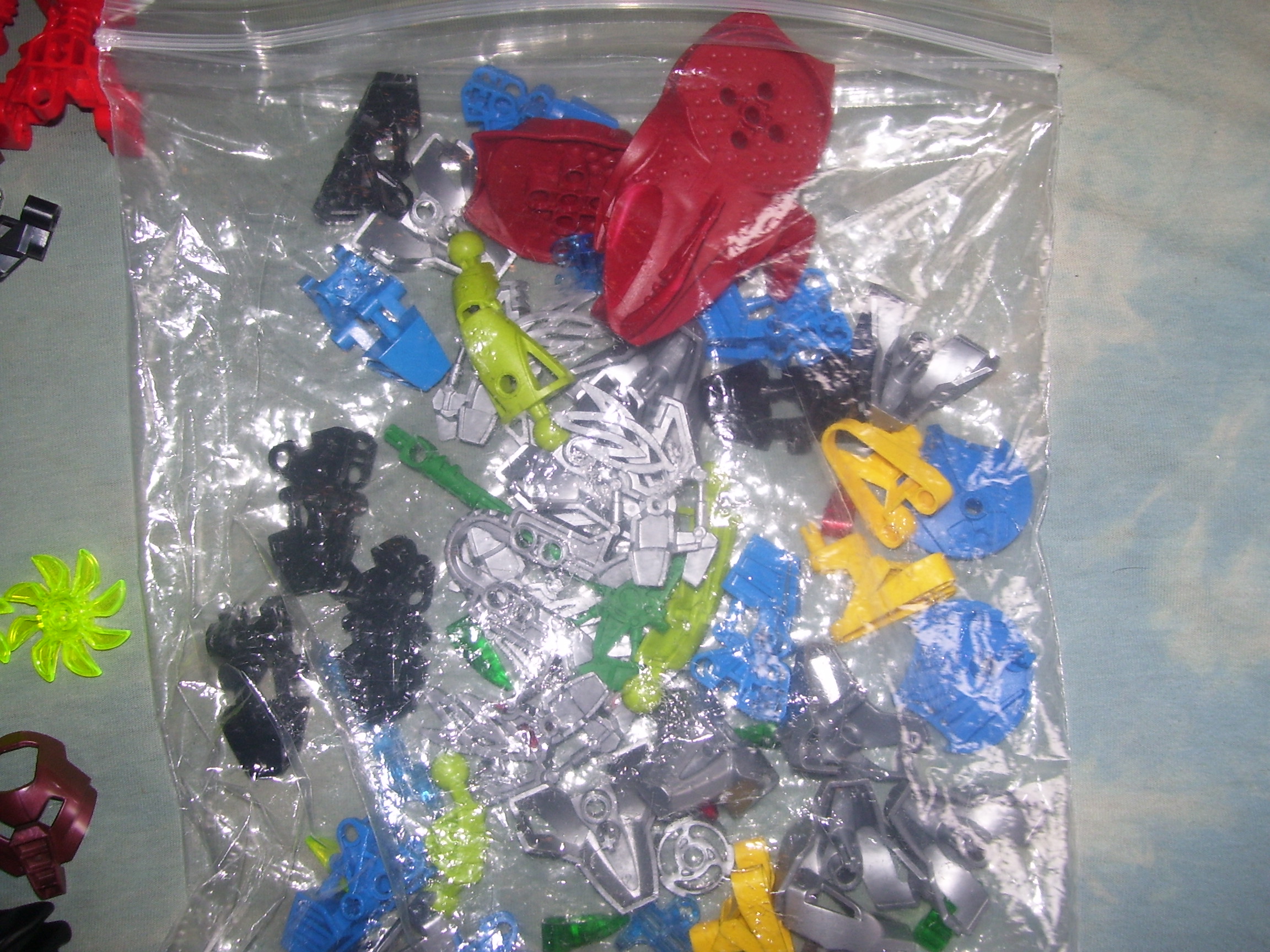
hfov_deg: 51.4
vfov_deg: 39.7
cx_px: 635
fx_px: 1321
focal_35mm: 36
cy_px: 476
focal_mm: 6
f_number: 2.7
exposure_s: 1/60
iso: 80
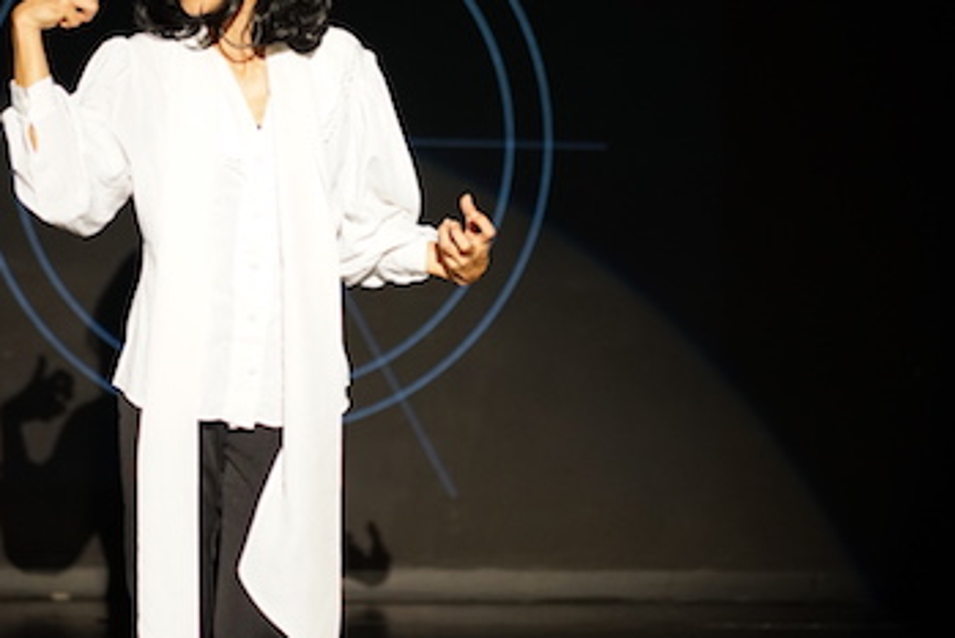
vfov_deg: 14.2
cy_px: 163
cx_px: 331
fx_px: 2548
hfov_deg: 21.2
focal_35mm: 96
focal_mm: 55
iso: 1600
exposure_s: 1/50
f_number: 1.8
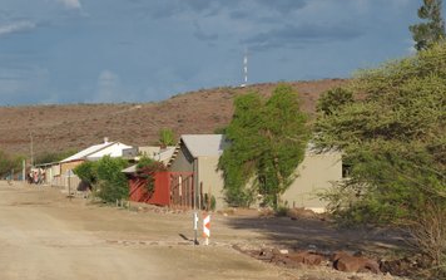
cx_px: 223
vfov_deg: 10.9
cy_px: 128
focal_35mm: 120
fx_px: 1460
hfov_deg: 17.4
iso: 100
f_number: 4
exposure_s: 1/800
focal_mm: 24
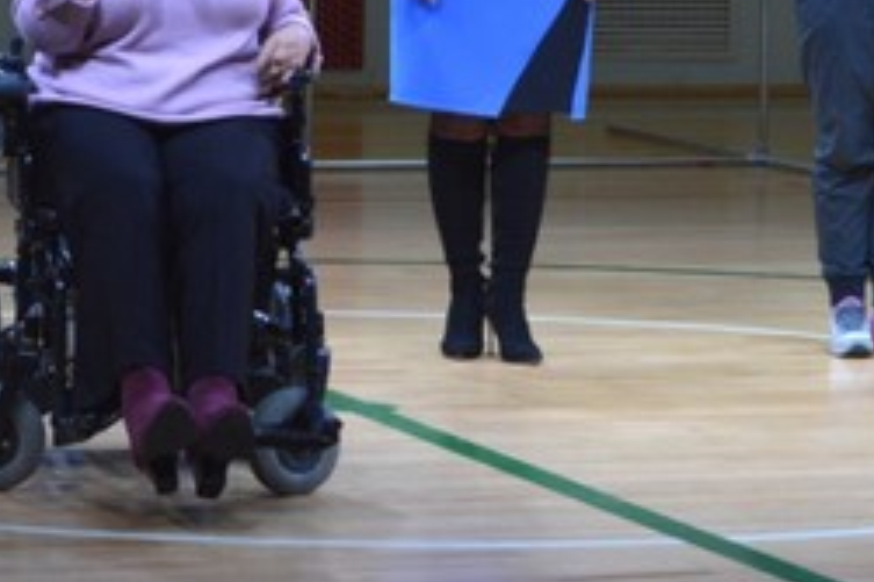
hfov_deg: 9.8
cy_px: -150
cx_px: 474
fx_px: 5101
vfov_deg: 6.5
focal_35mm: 210
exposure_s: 1/125
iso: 360
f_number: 5.6
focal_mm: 55
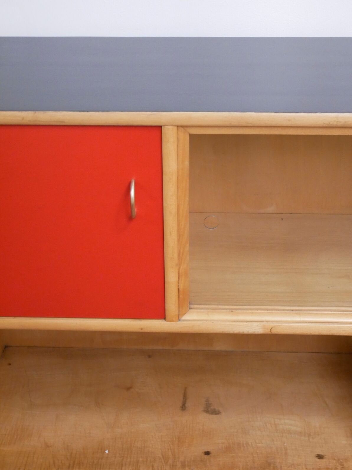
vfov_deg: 35.5
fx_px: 732
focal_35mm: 54
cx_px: 176
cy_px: 235
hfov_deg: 27.0
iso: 3200
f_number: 5.3
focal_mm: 27
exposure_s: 1/8
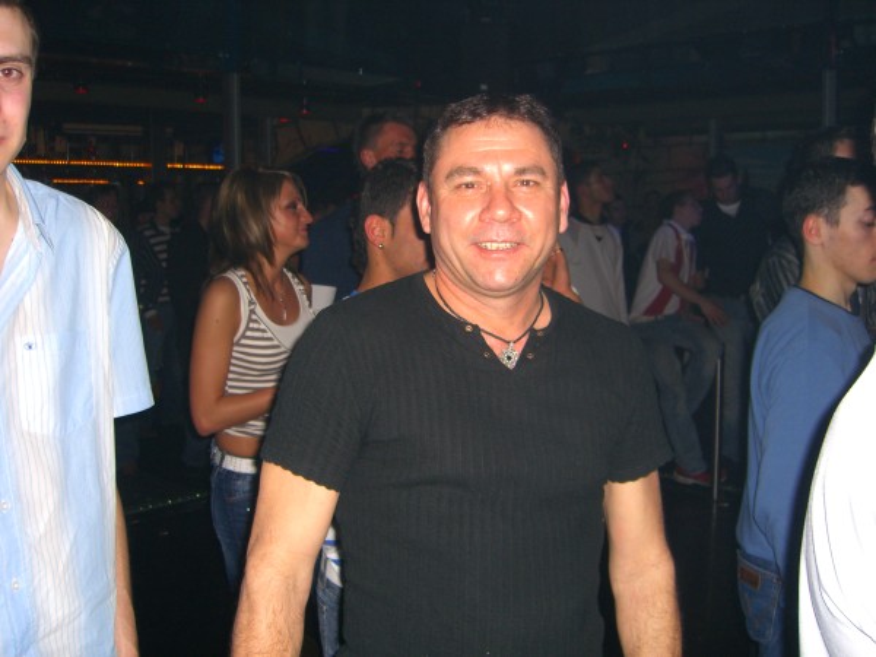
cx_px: 438
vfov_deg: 37.7
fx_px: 962
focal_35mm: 38
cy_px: 328
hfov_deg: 49.0
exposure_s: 1/60
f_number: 2.8
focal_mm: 7.9
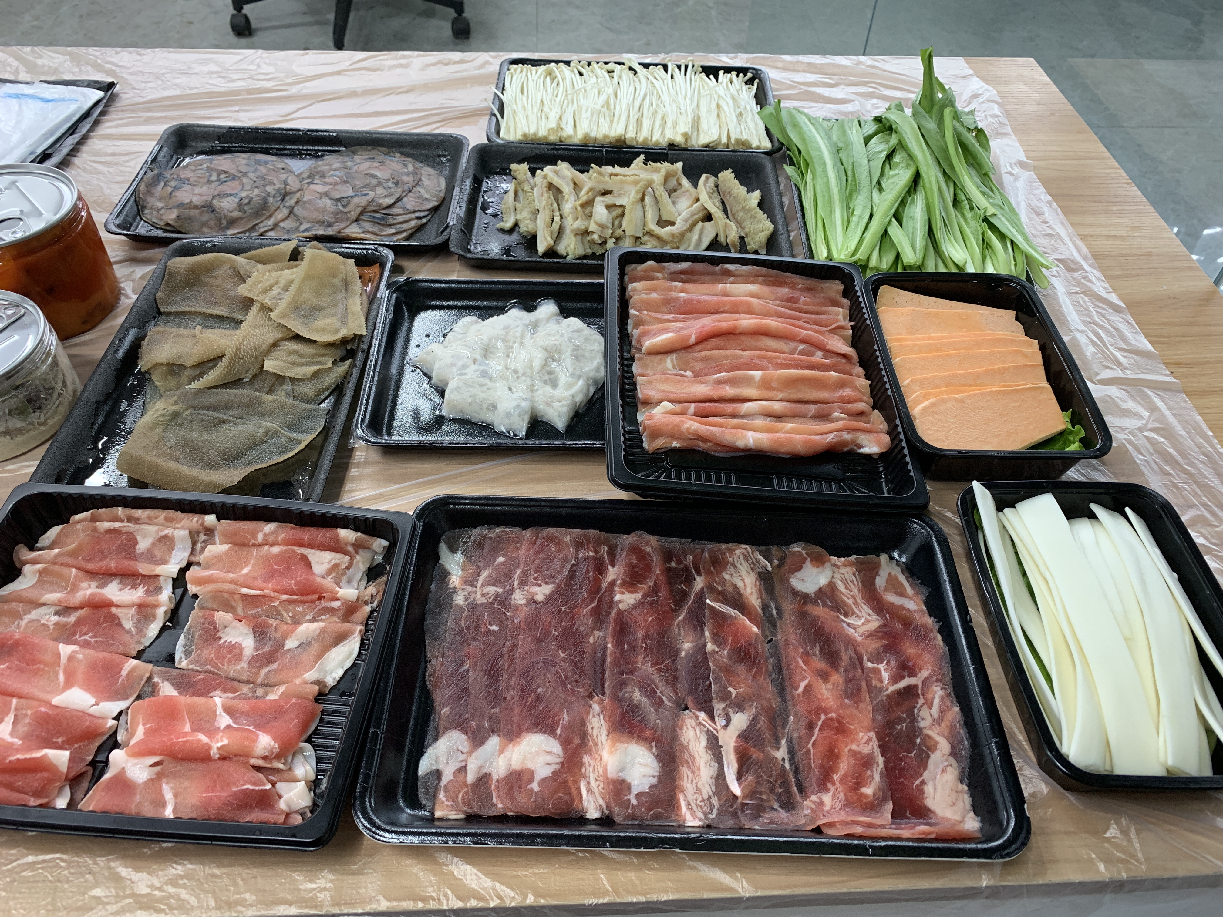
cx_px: 612
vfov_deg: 53.1
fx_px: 919
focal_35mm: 26
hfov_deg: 67.3
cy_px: 458
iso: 100
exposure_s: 1/71
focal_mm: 4.25
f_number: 1.8
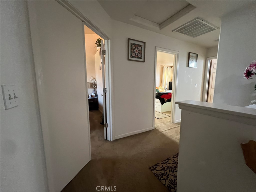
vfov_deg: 89.9
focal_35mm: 13
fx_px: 96
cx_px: 128
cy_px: 96
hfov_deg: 106.2
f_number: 1.8
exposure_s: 1/60
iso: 640
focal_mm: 1.57
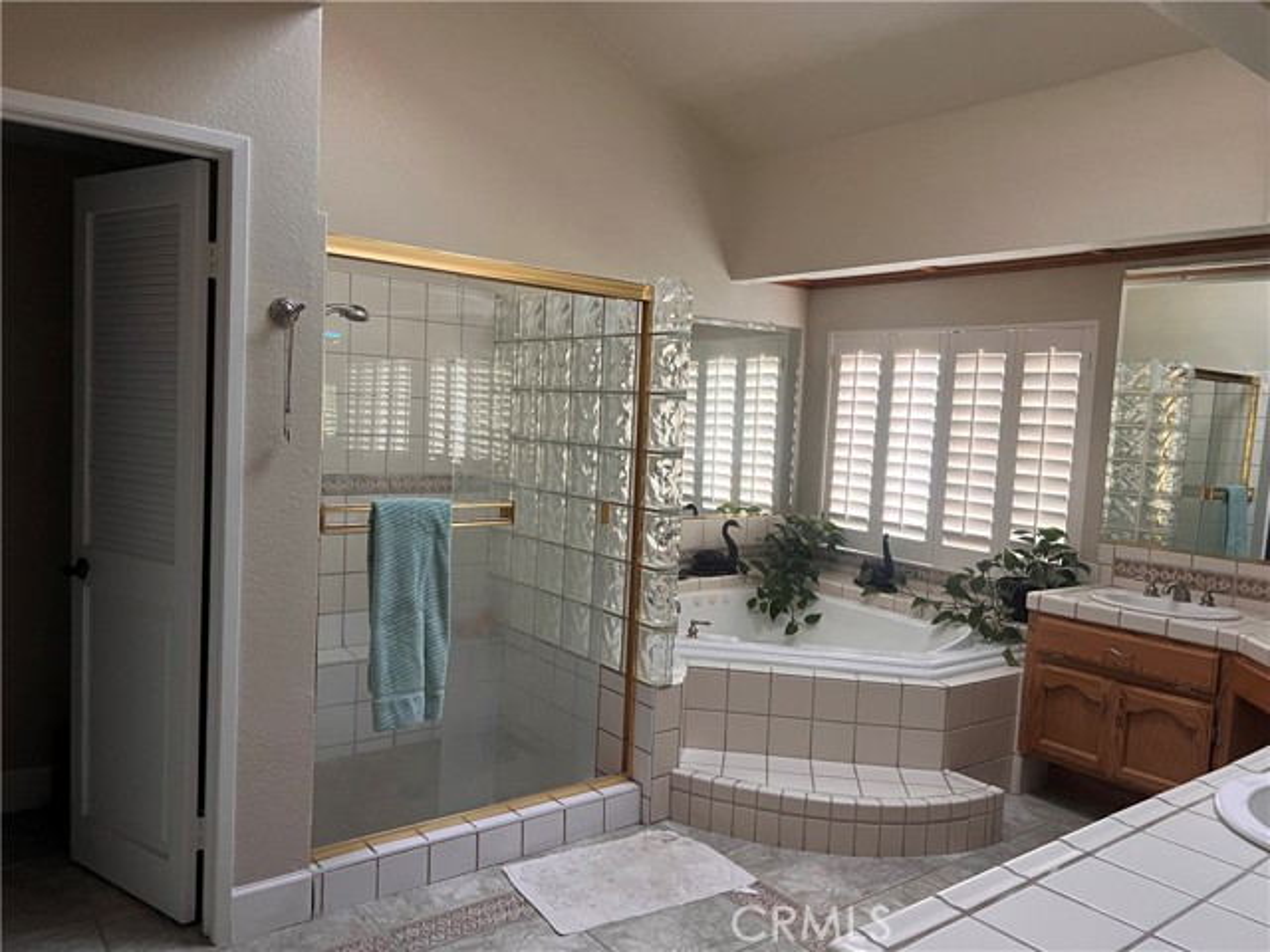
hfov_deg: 67.3
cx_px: 635
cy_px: 476
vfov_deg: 53.1
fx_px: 954
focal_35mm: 26
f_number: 1.5
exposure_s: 1/60
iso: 400
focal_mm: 5.7
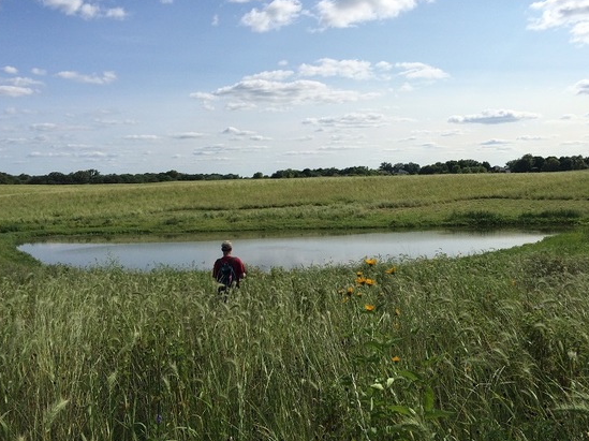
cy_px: 217
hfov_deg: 52.6
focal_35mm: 35
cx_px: 310
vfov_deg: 40.7
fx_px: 595
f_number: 2.2
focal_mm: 4.12
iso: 40
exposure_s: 1/4115
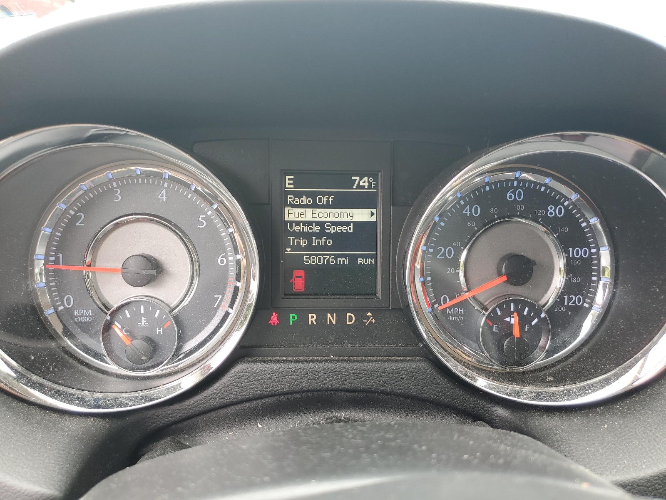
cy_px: 250
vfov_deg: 53.1
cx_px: 333
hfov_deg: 67.3
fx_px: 500
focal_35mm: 26
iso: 53
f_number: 1.5
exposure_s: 1/120
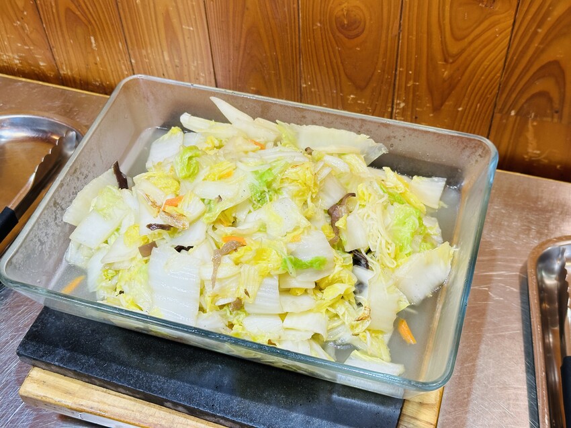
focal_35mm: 48
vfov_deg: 30.3
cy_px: 214
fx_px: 792
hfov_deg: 39.7
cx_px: 286
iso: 50
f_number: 1.78
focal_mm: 6.86
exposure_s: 1/60
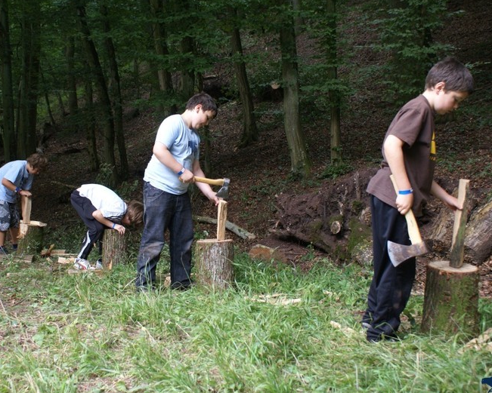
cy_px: 194
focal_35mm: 45
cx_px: 209
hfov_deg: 41.0
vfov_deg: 33.4
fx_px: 655
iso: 125
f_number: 4.5
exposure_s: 1/125
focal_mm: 26
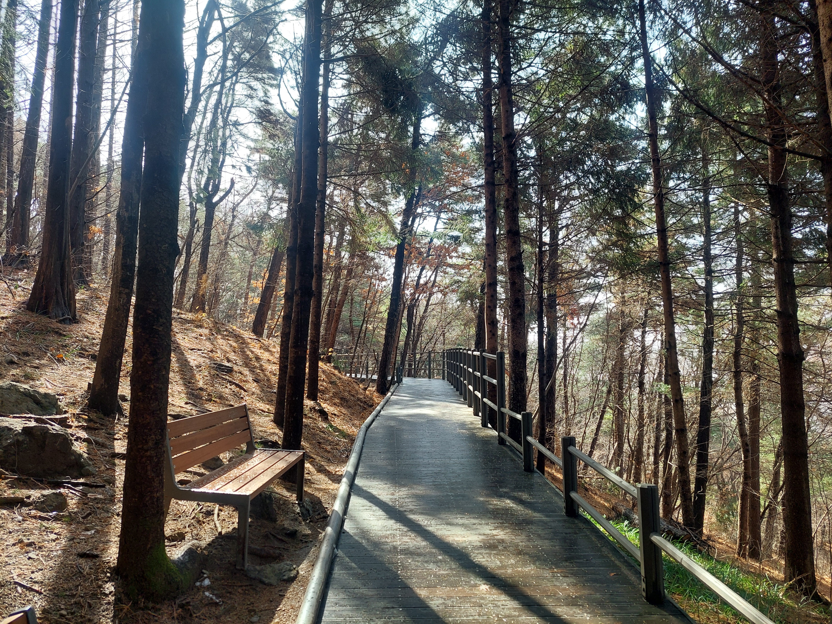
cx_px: 416
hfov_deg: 69.4
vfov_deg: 54.9
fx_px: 601
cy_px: 312
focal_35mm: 25
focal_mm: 5.23
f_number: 1.8
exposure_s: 1/149
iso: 40
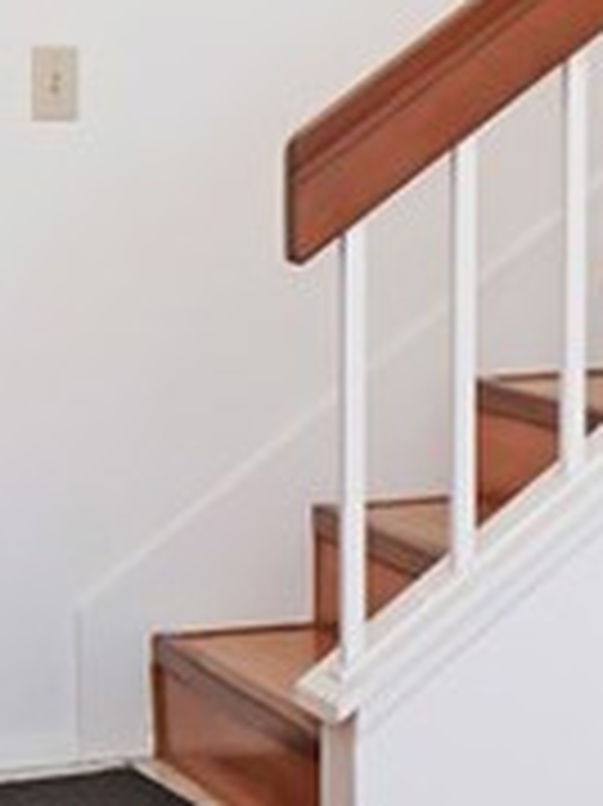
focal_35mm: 132
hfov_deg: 10.2
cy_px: 142
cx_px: 1292
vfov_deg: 14.8
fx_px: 3070
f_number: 5.6
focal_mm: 16
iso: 160
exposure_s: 1/50
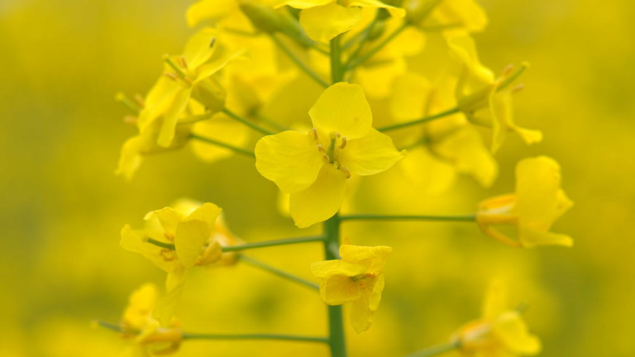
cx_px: 317
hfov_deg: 13.0
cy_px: 177
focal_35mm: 166
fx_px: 2787
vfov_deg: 7.3
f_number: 8
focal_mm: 105
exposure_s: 1/250
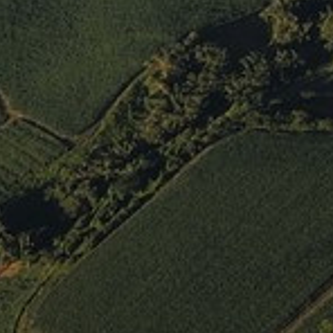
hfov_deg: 5.4
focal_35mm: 267
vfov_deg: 5.9
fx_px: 2906
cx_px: 1485
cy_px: -828
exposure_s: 1/640
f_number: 9
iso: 400
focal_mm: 29
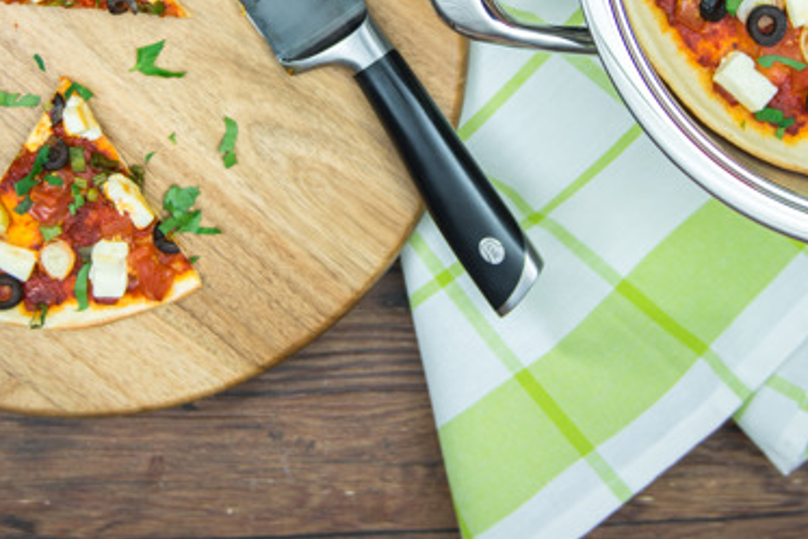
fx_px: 1572
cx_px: 402
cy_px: 29
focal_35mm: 70
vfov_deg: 19.0
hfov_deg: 28.8
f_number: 2.8
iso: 100
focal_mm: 29
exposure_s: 1/30
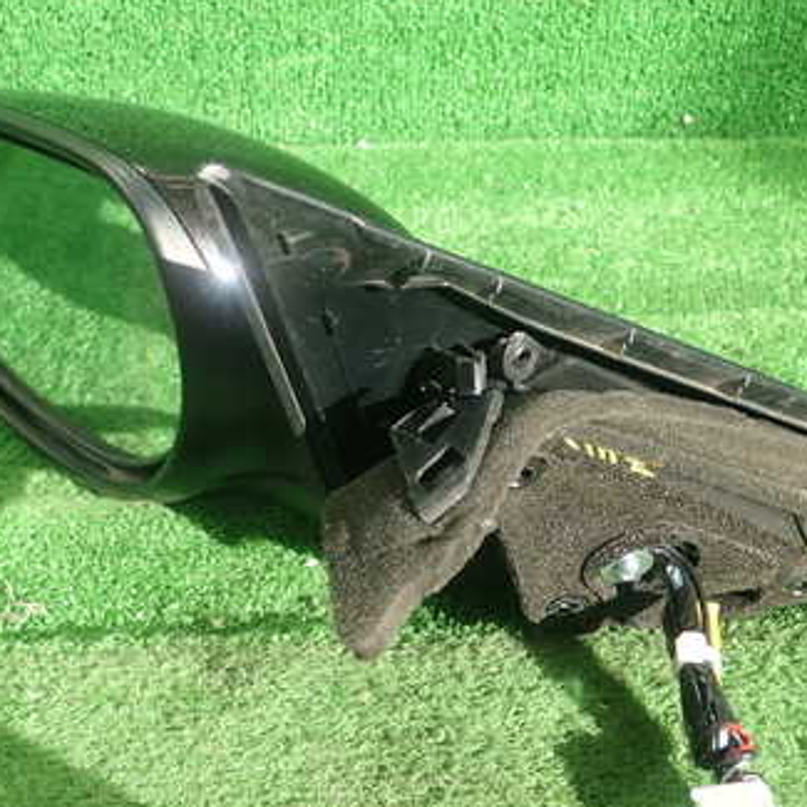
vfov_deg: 34.6
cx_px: 335
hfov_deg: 34.6
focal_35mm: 49
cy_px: 469
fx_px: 1292
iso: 125
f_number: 2.3
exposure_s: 1/125
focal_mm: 5.5
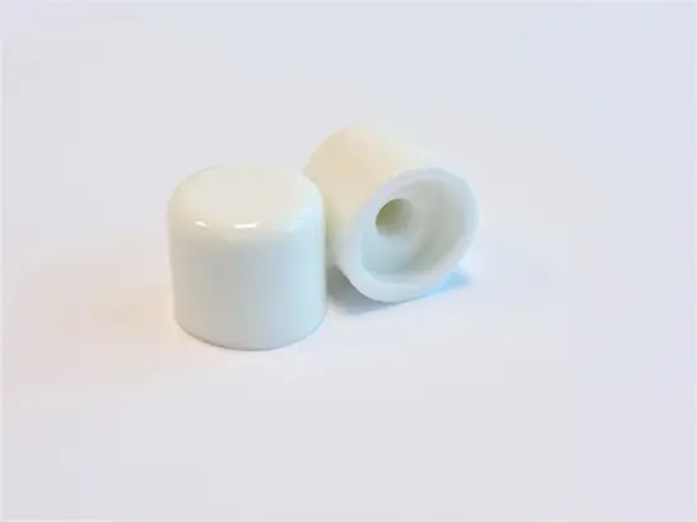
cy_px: 261
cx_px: 348
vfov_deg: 33.6
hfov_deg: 43.9
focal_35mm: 43
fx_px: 865
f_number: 7.6
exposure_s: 1/6
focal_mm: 7.7
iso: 100
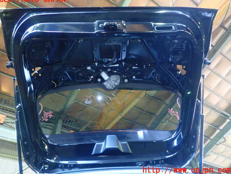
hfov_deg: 67.3
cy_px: 85
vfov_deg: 53.1
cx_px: 113
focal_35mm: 26
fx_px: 174
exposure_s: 1/30
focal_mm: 4.5
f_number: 2
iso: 800
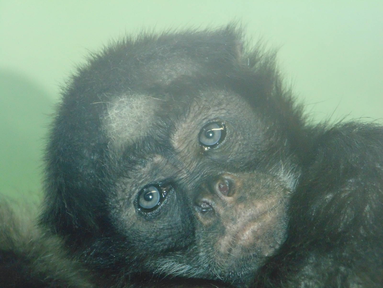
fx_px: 3961
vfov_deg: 4.2
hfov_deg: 5.5
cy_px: 144
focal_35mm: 358
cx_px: 192
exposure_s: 1/60
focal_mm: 64.1
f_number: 6
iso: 800
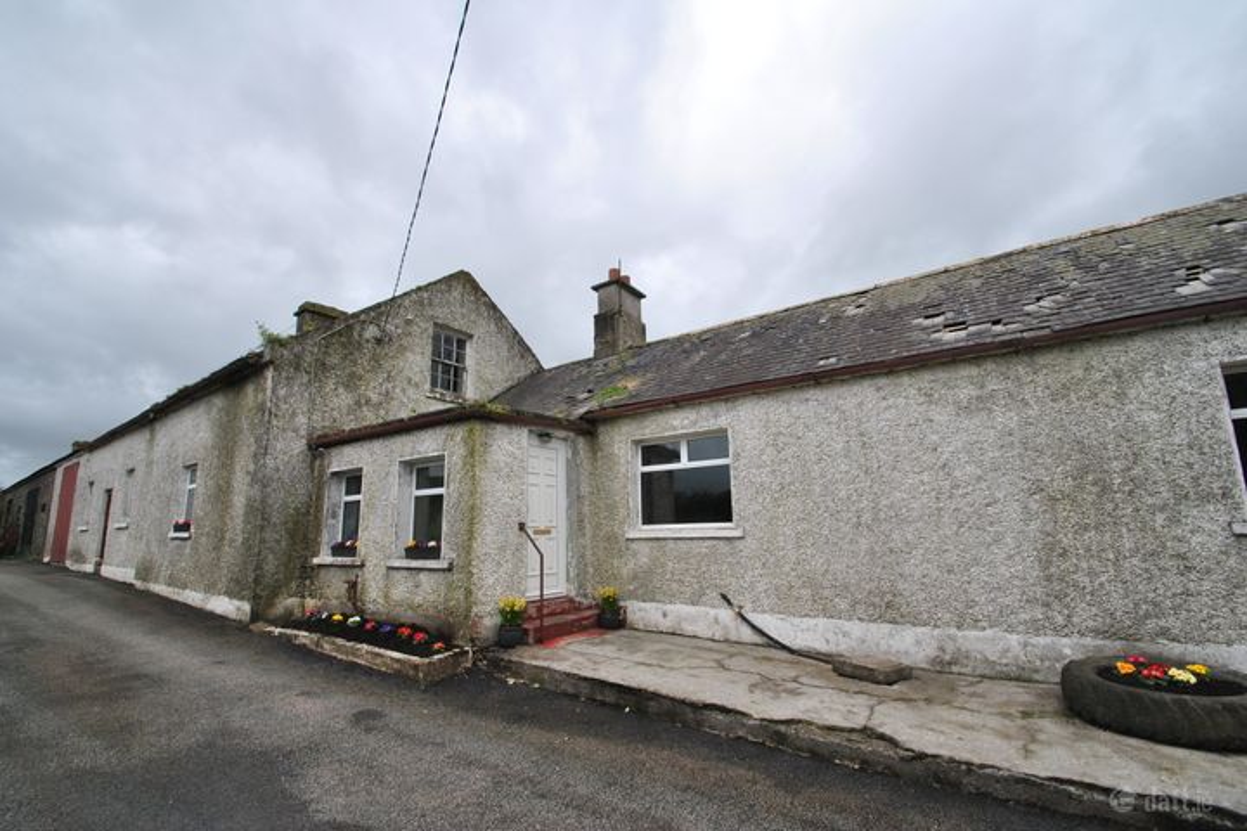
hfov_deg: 100.4
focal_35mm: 15
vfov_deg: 77.3
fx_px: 520
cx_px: 624
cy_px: 416
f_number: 9
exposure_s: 1/160
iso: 200
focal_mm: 10
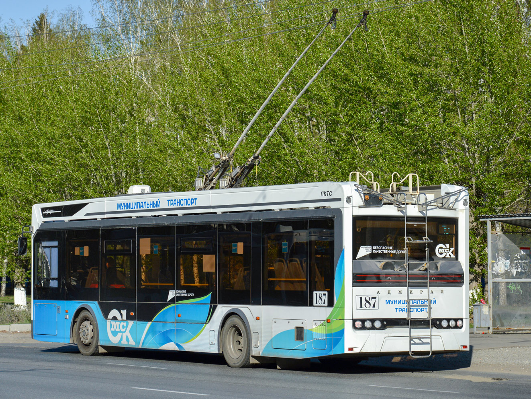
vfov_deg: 13.7
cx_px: 246
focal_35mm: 108
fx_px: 1657
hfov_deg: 18.2
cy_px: 198
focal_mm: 66
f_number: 7.1
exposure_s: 1/640
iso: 100
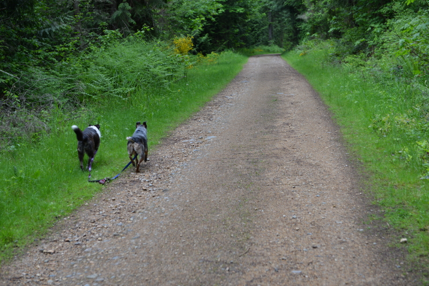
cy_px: 143
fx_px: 834
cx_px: 214
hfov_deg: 28.8
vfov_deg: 19.5
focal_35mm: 70
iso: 100
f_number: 4
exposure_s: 1/60
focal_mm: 70
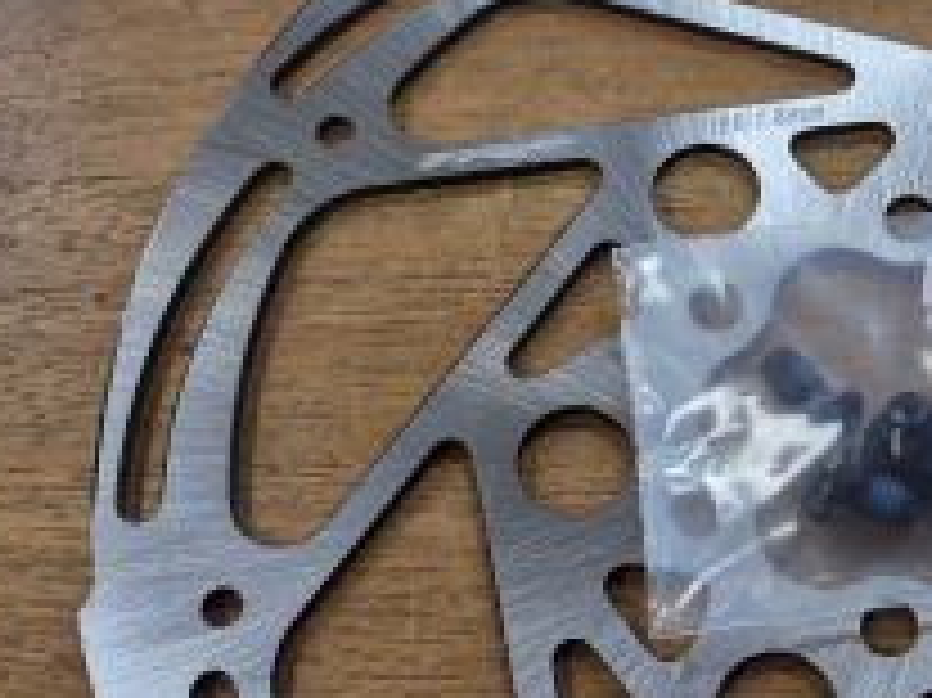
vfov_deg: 22.5
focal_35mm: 65
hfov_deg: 28.3
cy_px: 477
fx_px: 1749
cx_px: 891
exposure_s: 1/100
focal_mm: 5.4
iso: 80
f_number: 1.8
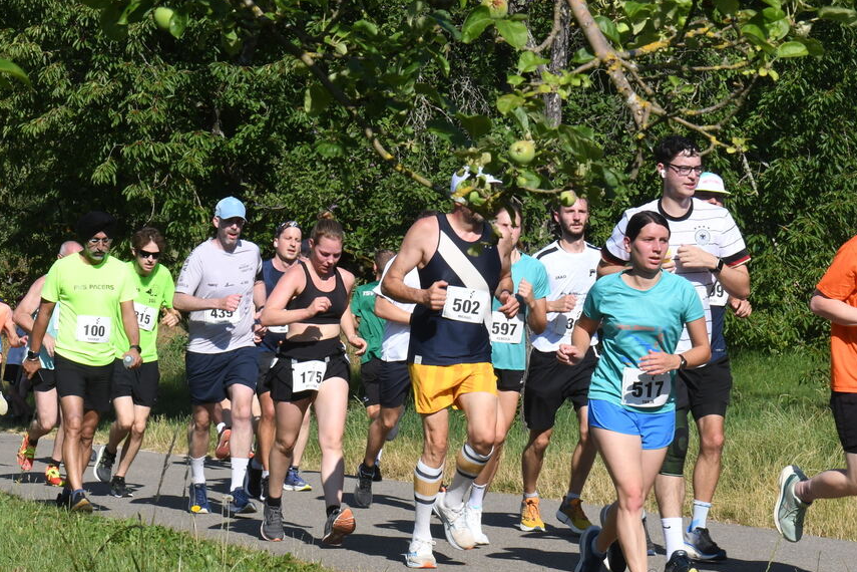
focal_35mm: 139
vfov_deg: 9.9
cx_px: 358
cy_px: 333
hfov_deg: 14.8
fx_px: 3309
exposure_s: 1/320
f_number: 16
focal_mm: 66
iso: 640
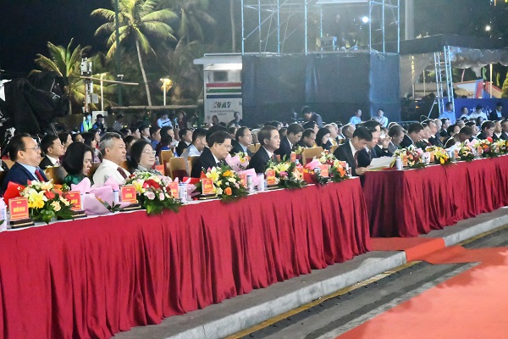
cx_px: 254
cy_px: 170
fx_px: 1792
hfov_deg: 16.1
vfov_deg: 10.8
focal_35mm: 127
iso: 45600
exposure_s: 1/125
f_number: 13
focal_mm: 85
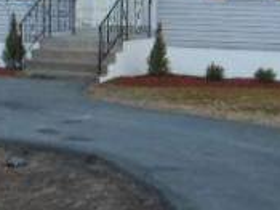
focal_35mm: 148
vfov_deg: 9.8
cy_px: -58
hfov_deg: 13.3
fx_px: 1196
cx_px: 210
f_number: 4.6
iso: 200
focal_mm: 8.1
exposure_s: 1/30
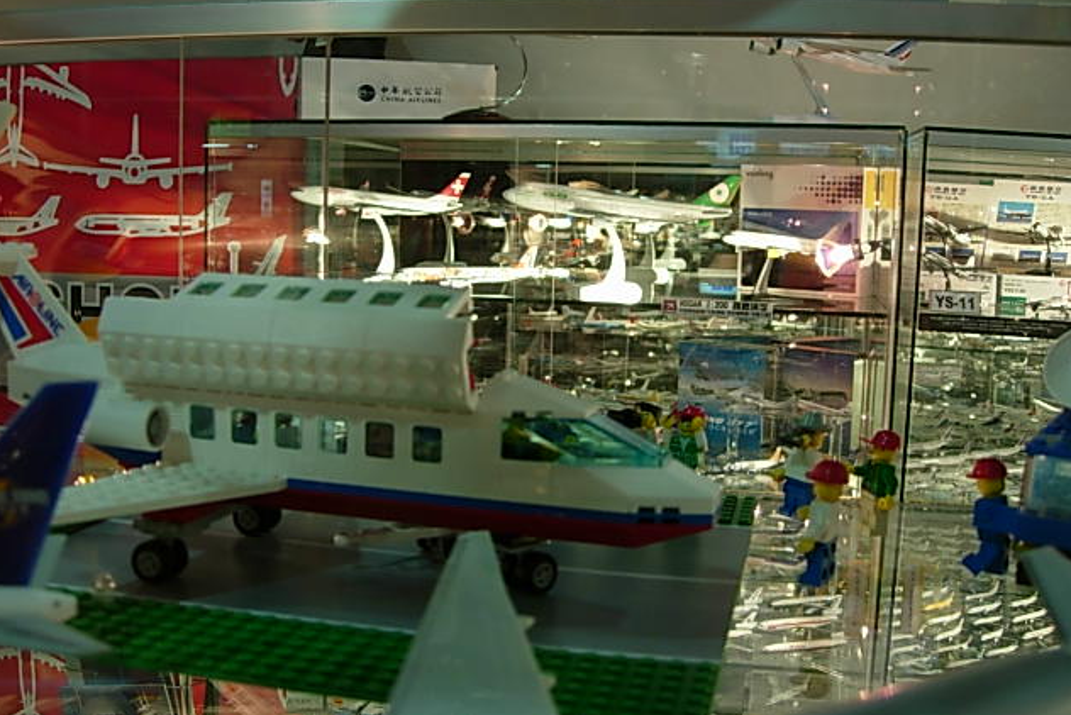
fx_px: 1190
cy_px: 347
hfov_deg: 48.4
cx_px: 532
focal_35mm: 40
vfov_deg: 33.4
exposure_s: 1/32
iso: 79
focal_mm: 7.8
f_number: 2.8
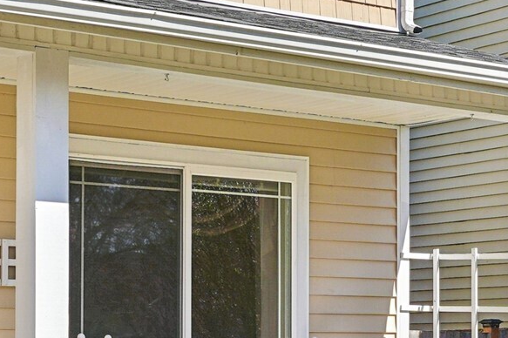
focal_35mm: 99
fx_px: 1396
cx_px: 177
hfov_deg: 20.6
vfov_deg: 13.6
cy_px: 343
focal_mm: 23
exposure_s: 1/250
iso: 100
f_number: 8
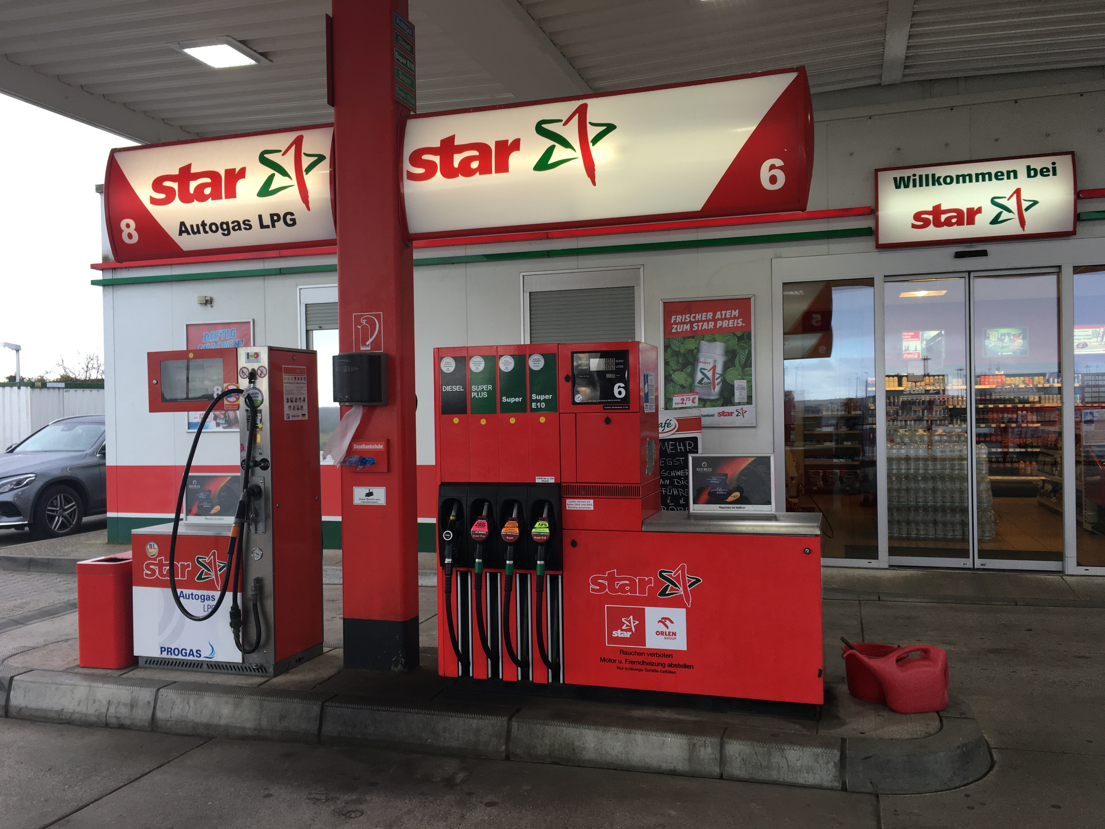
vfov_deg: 48.2
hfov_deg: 61.7
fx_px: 926
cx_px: 552
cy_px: 414
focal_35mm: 29
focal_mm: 4.15
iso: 32
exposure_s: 1/100
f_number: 2.2
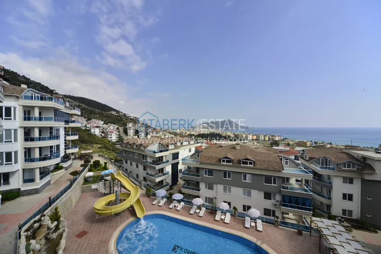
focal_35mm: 12
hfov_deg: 112.6
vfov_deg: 90.0
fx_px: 127
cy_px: 127
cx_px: 190
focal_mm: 12
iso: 100
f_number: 11
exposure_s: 1/200
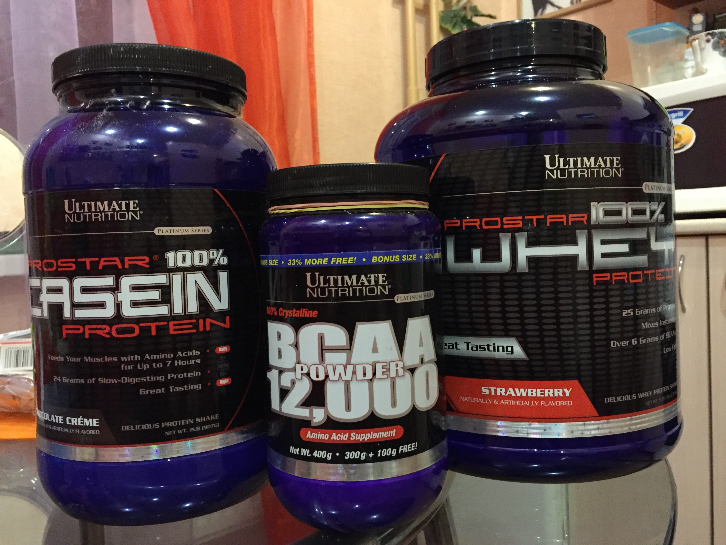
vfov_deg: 48.2
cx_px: 363
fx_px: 608
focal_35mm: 29
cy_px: 272
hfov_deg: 61.7
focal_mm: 4.15
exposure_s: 1/17
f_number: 2.2
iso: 400
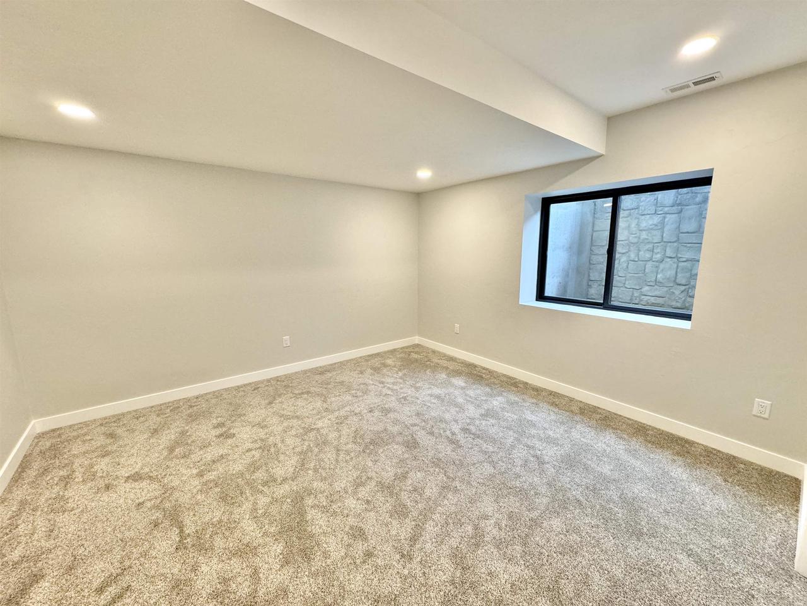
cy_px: 303
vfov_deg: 85.7
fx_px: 326
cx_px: 404
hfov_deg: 102.1
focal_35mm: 14
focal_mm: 2.22
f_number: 2.2
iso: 250
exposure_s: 1/120
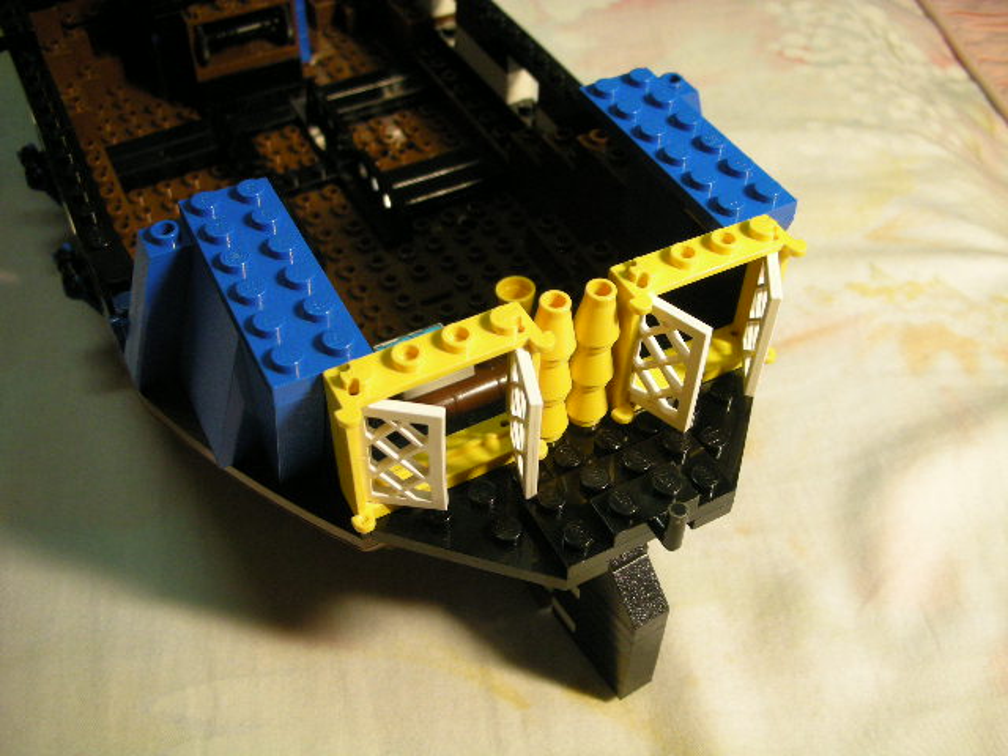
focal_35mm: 35
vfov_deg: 40.7
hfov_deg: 52.6
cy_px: 378
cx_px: 504
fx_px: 1019
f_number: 2.8
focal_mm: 5.8
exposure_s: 1/25.6
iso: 200
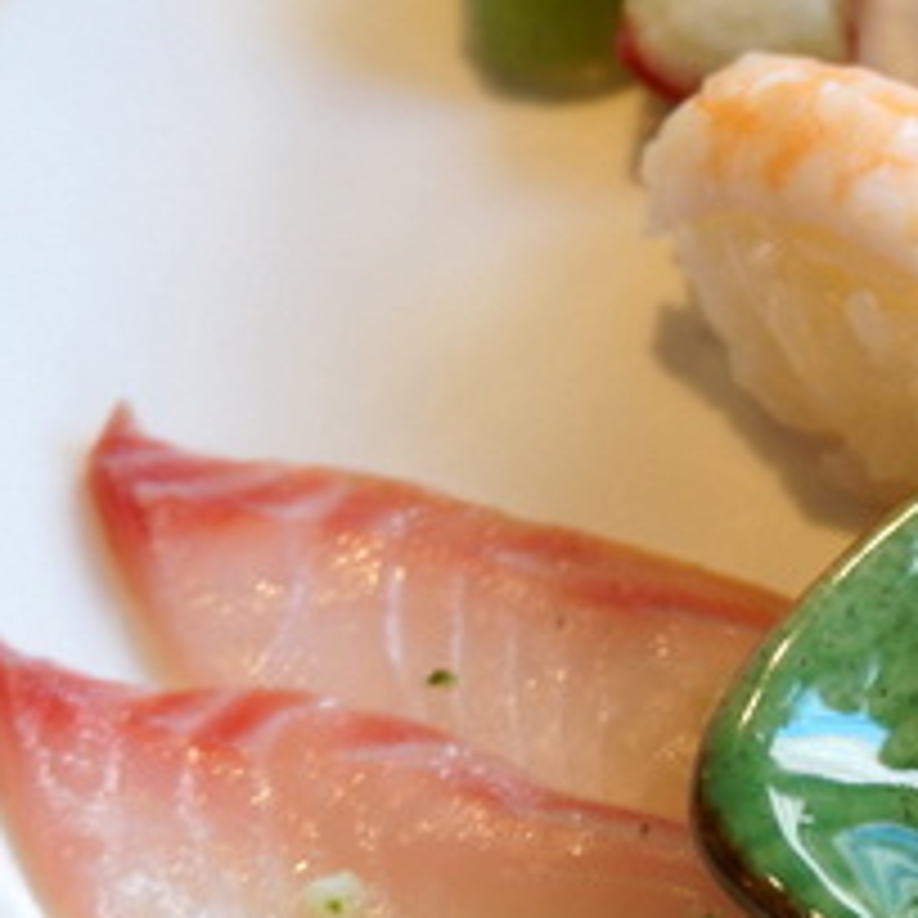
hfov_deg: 20.2
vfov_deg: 21.6
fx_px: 2400
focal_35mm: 80
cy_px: 295
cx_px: 1112
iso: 250
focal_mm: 20
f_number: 4
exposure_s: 1/60
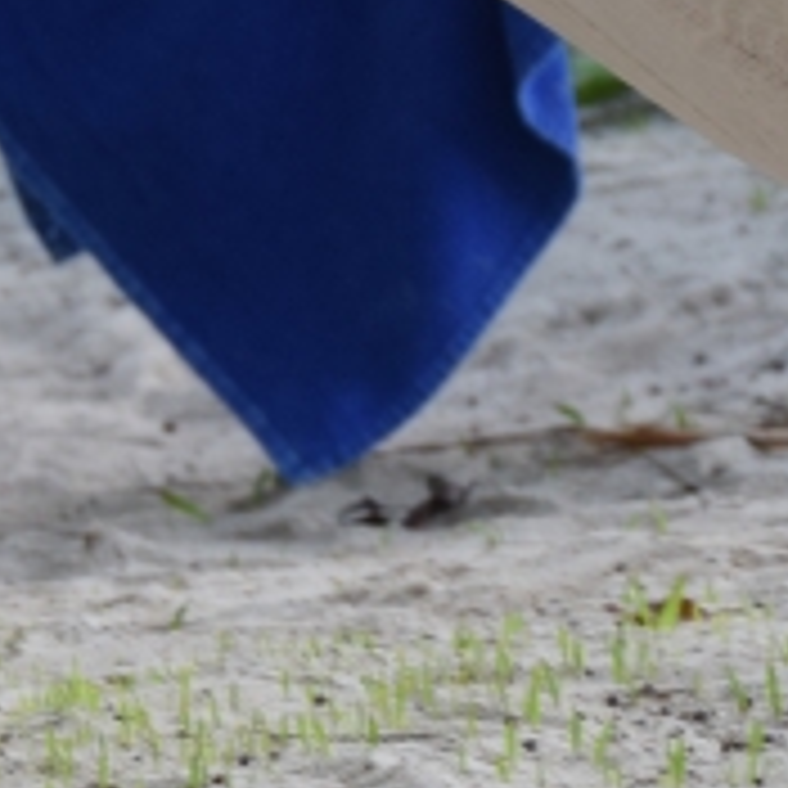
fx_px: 21557
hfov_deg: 2.1
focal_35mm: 837
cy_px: -95
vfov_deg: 2.1
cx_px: 585
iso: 450
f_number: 4.8
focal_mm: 112
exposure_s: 1/250
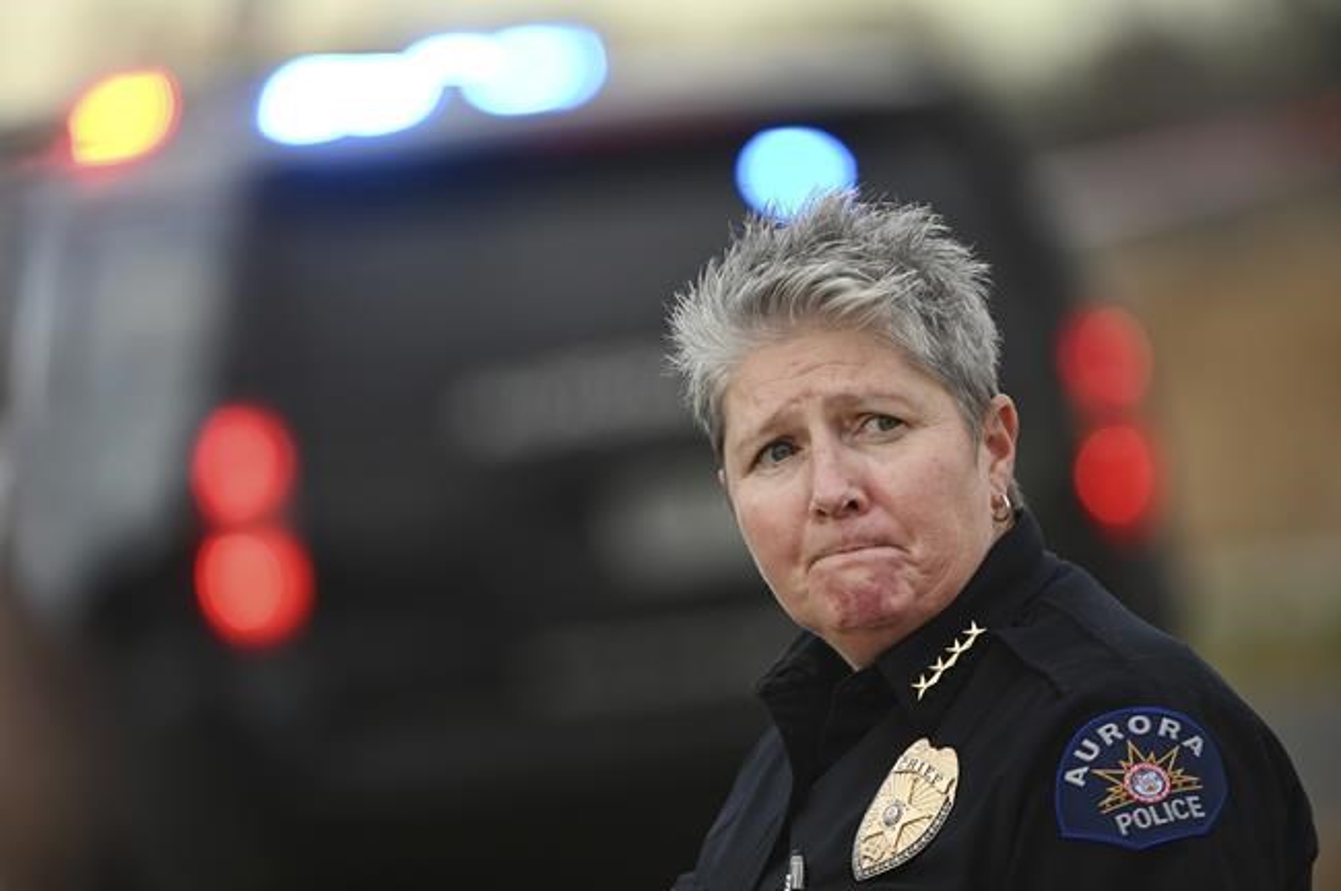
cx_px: 670
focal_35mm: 290
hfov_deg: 7.1
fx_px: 10791
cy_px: 446
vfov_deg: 4.7
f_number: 4
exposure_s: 1/1000
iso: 800
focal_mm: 290
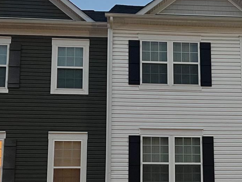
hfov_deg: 24.9
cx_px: 198
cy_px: 158
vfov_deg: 18.9
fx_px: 538
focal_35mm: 77
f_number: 1.5
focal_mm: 5.7
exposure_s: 1/30
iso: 800
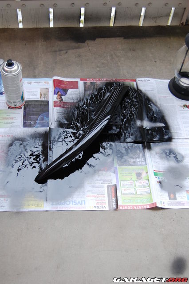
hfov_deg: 28.9
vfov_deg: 42.3
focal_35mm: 46
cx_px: 94
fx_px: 367
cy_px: 142
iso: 400
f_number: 4.5
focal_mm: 31
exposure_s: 1/60
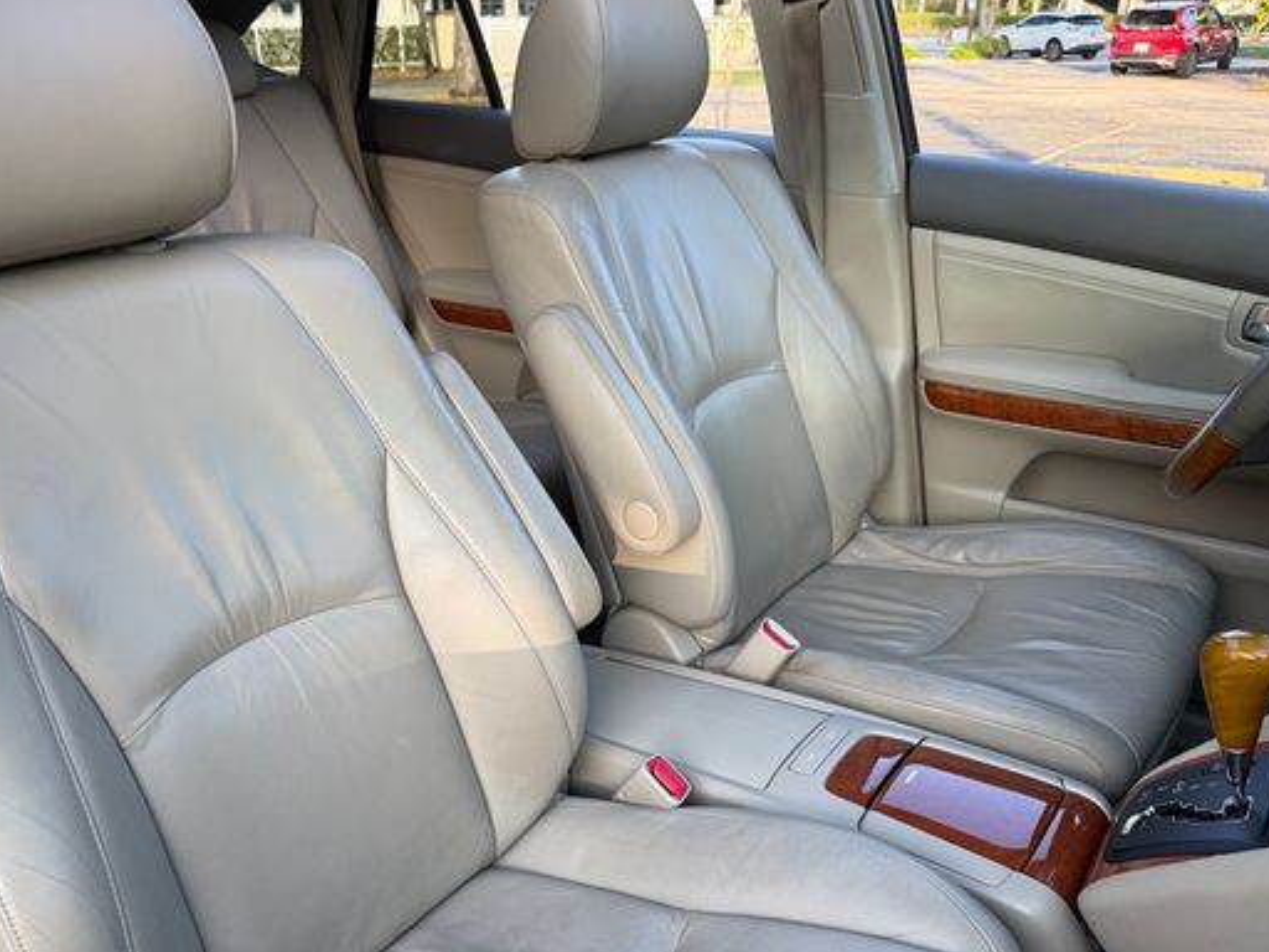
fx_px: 1100
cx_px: 570
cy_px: 575
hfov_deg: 59.8
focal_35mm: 30
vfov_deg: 46.5
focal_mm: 6.76
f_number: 1.78
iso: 100
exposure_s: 1/491
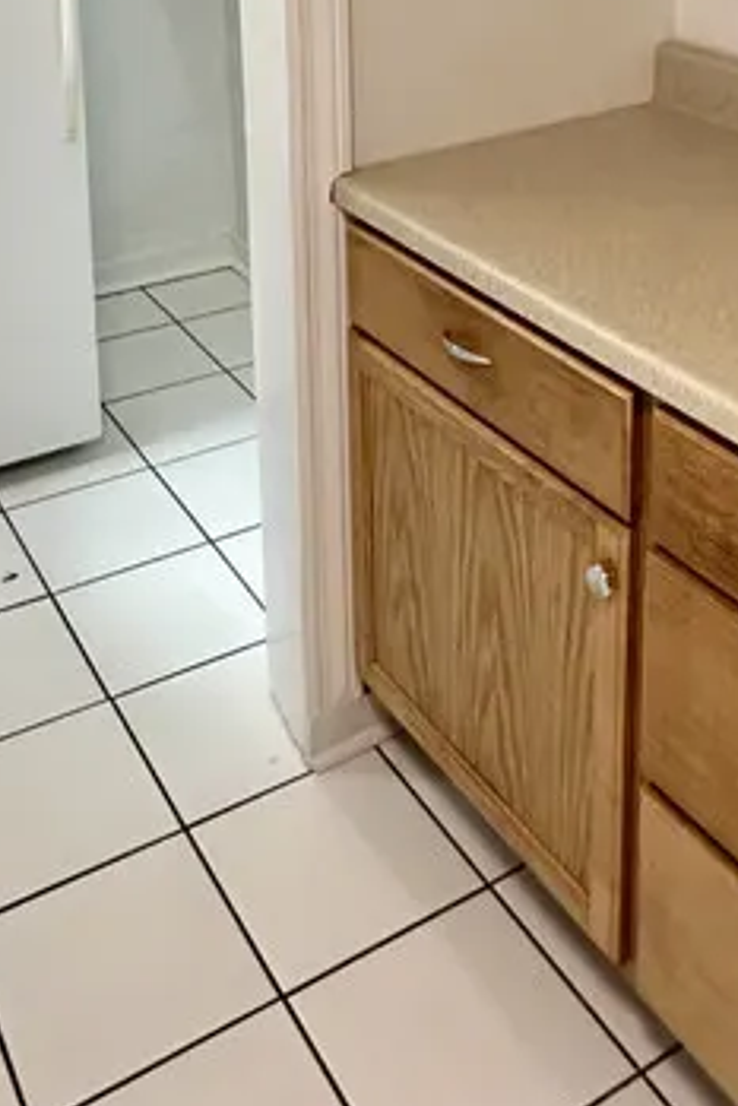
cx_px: 421
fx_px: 1382
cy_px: 13
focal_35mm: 45
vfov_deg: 38.9
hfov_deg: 29.9
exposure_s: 1/120
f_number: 2.2
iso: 320
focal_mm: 2.22
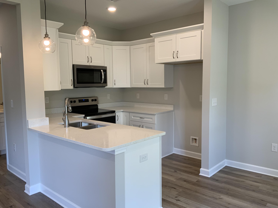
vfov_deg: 48.2
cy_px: 104
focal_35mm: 29
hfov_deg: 61.7
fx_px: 233
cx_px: 139
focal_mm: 3
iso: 64
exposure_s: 1/120
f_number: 1.8
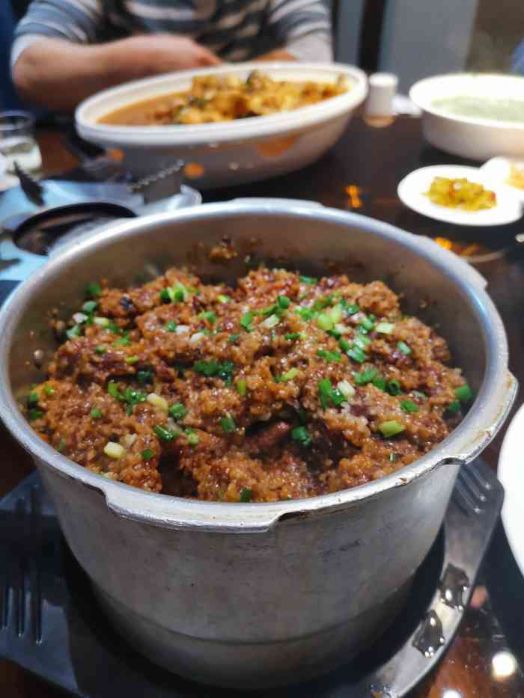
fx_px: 545
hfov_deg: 51.4
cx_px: 262
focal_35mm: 27
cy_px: 349
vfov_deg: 65.3
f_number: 1.8
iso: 125
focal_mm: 4.75
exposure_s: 1/100
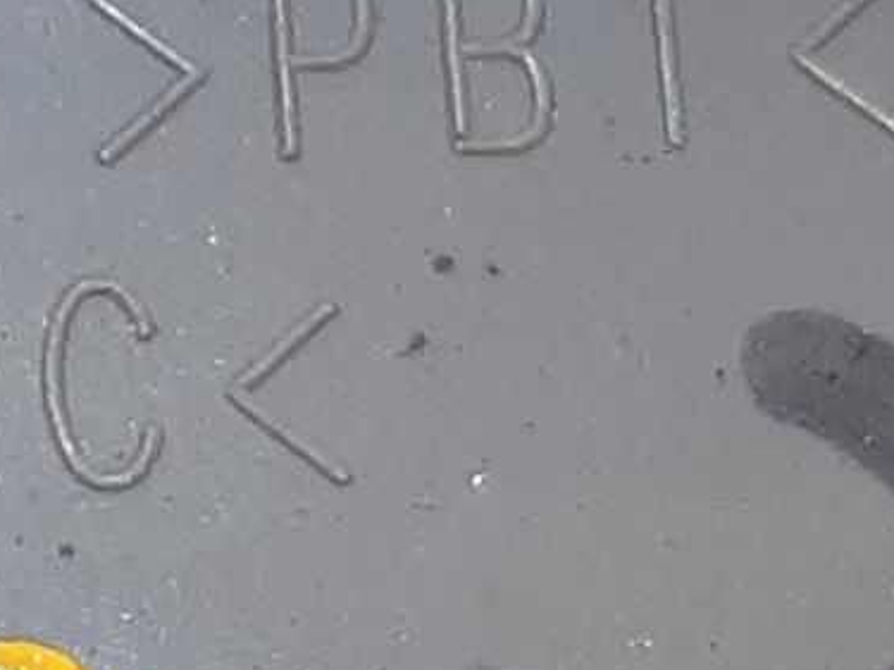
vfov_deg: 10.4
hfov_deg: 12.4
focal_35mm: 142
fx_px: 3666
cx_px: -834
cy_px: 398
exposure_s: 1/60
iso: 64
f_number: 1.7
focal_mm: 3.93
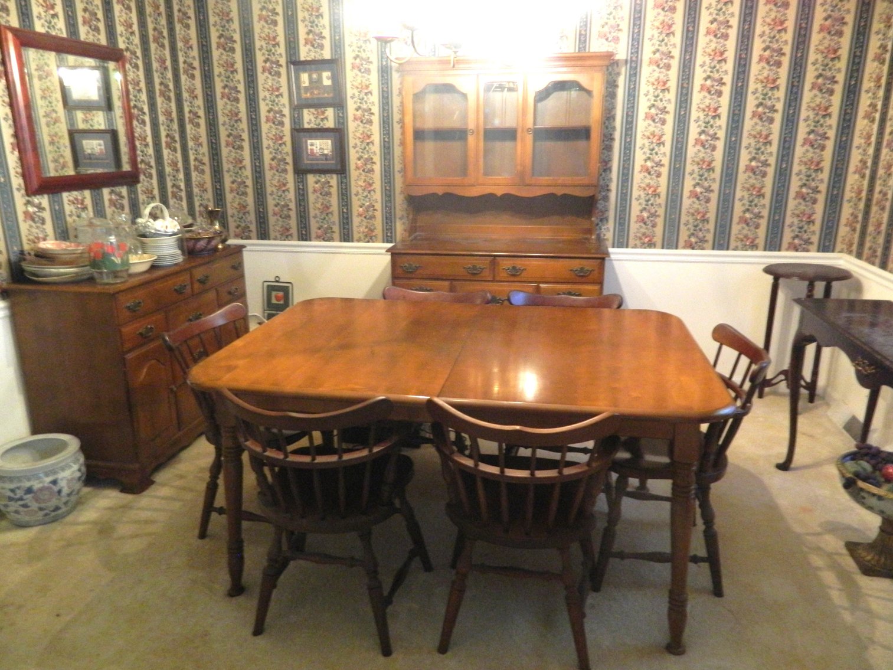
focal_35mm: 25
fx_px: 645
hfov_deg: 69.4
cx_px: 446
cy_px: 335
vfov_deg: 54.9
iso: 400
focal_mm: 4.5
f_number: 3.1
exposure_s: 1/13
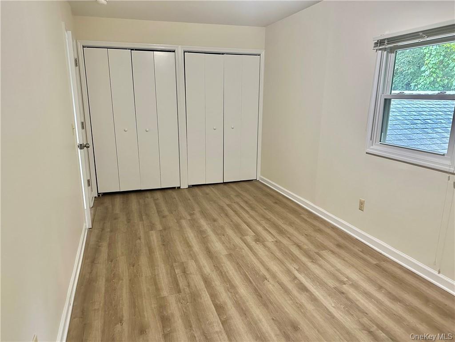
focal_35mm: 24
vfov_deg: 56.8
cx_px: 228
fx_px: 315
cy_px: 171
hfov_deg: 71.6
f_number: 1.78
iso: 500
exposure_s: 1/60
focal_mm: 6.86
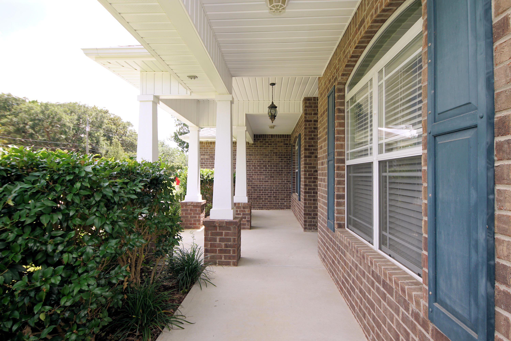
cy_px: 170
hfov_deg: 90.0
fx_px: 256
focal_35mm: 18
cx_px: 256
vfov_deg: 67.4
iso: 160
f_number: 4.5
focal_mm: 12
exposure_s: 1/160
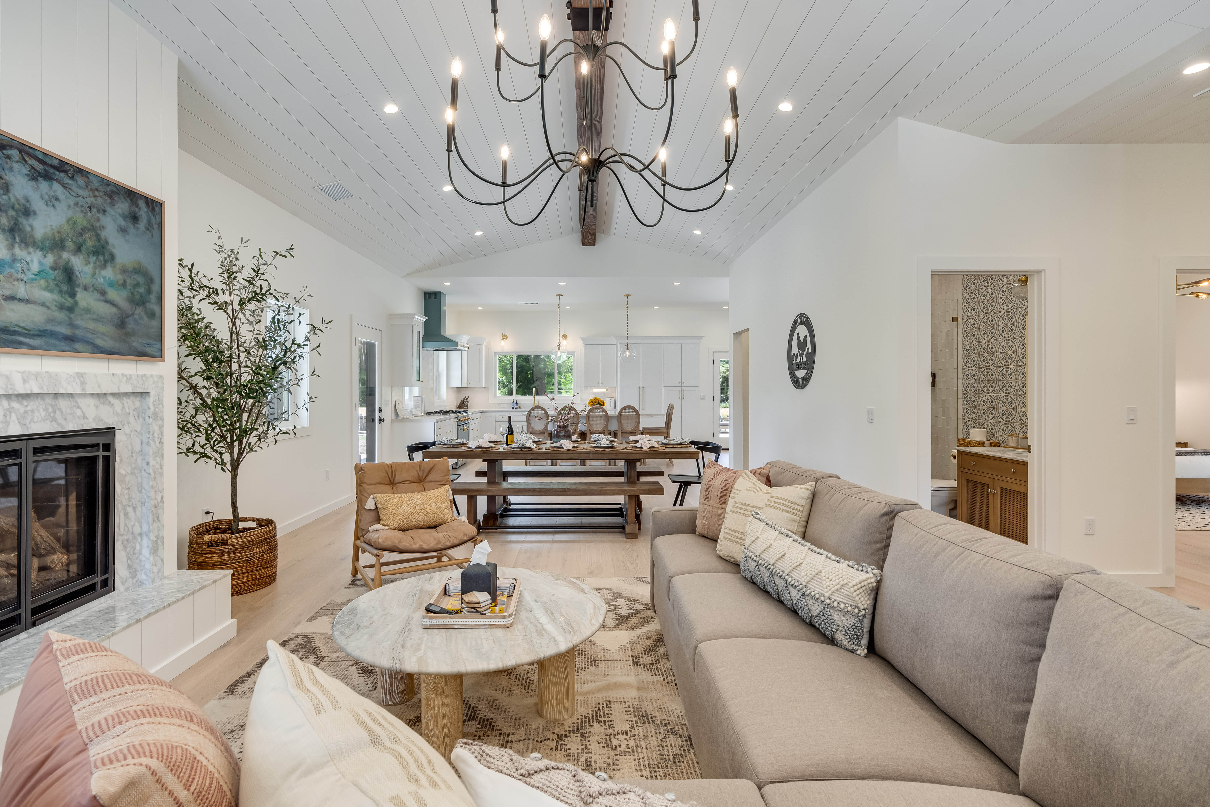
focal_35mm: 16
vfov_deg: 73.7
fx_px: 538
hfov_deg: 96.7
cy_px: 404
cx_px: 605
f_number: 11
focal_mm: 16
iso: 320
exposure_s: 1/125
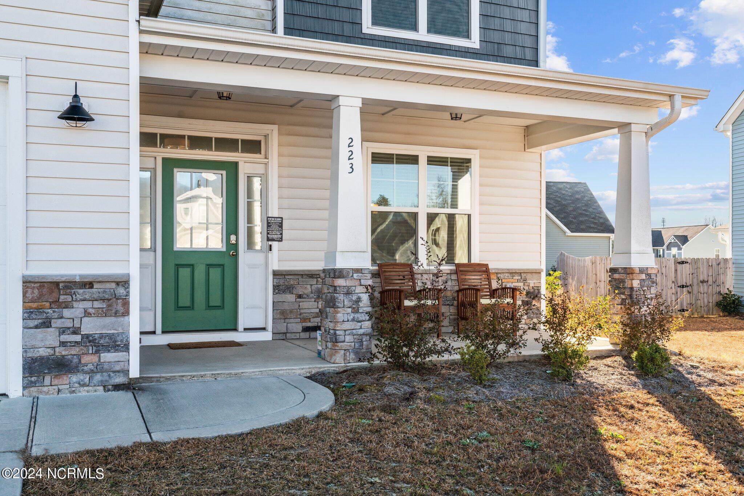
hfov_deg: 54.4
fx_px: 723
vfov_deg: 37.9
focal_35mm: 35
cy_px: 248
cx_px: 372
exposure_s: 1/100
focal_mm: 35
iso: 320
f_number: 8
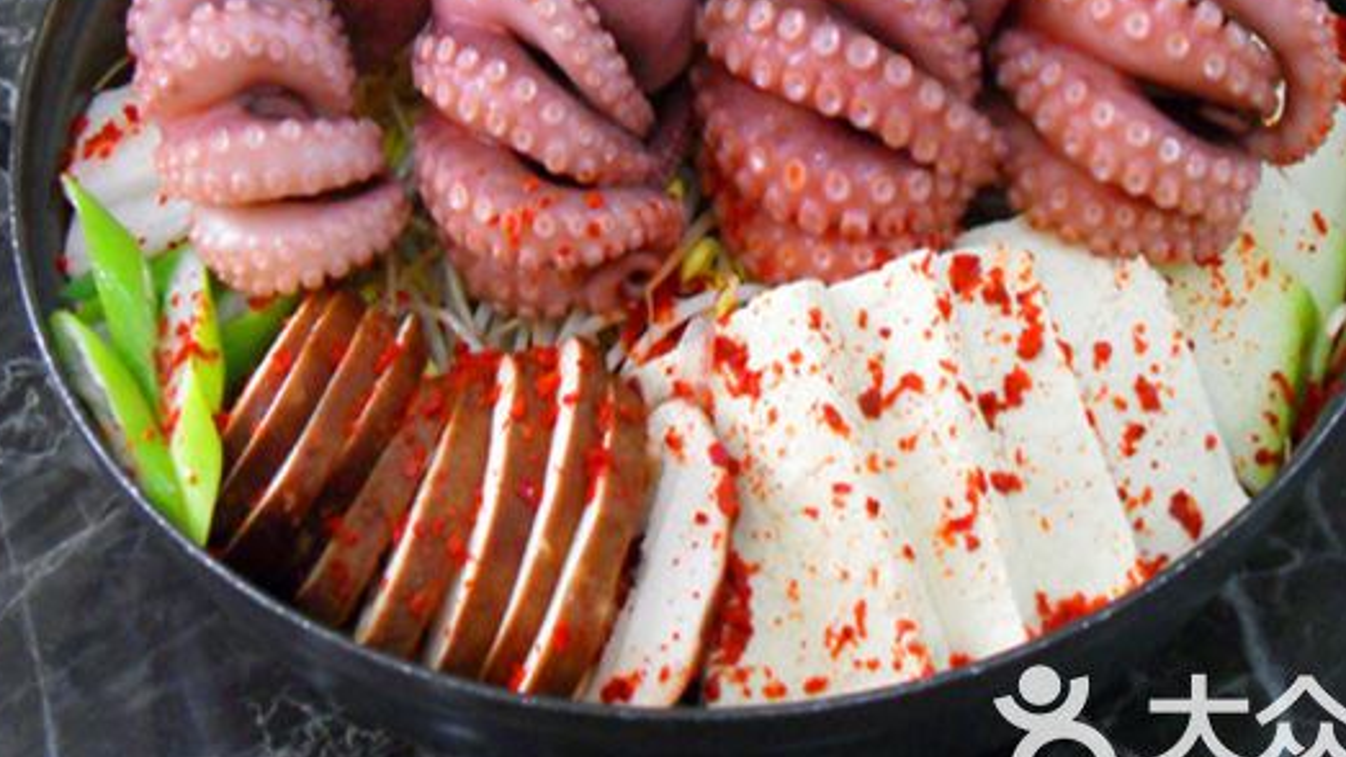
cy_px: 184
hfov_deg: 40.5
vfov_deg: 23.2
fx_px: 1820
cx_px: 739
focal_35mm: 51
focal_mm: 6.3
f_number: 3.6
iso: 400
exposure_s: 1/30
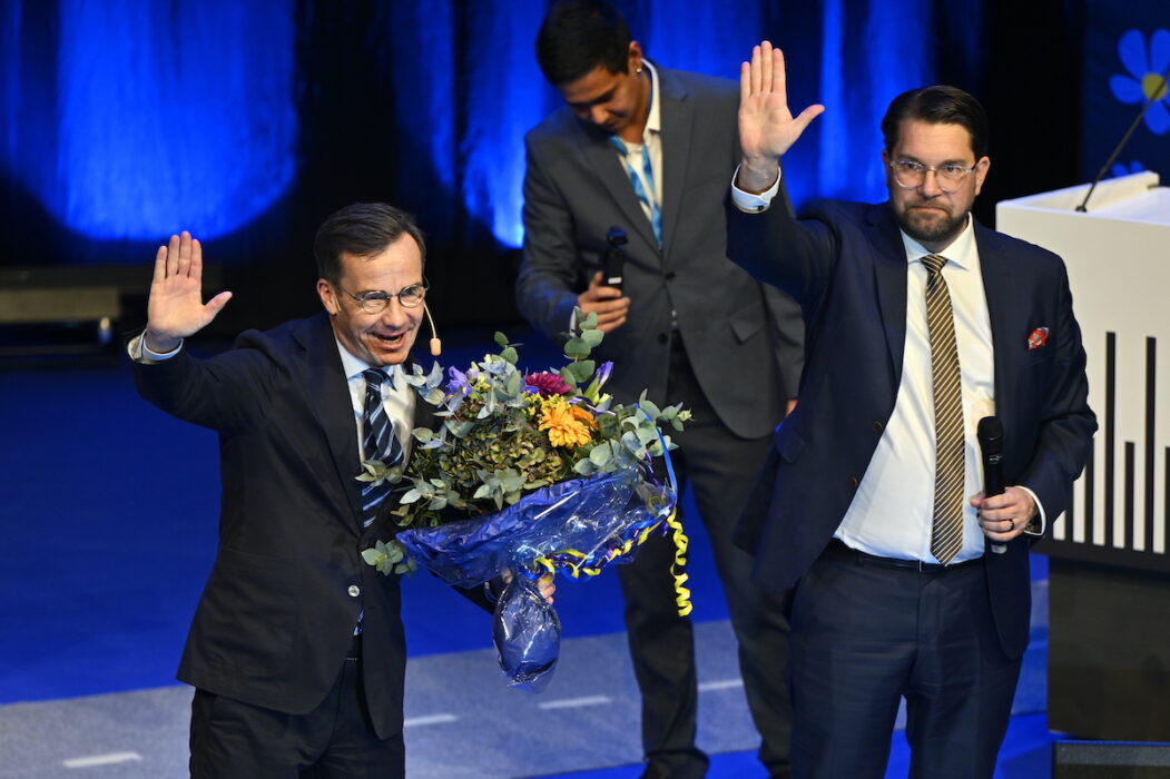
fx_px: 5523
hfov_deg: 12.1
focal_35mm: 170
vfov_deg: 8.1
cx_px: 585
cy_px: 390
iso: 560
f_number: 2.8
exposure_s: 1/250
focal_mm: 170
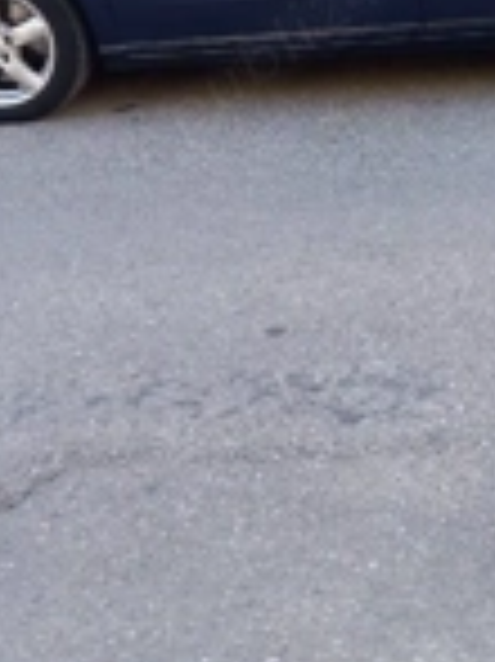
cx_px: 400
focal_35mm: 68
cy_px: 81
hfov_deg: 21.3
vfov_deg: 27.7
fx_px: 1298
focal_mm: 4
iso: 32
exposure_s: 1/50
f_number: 2
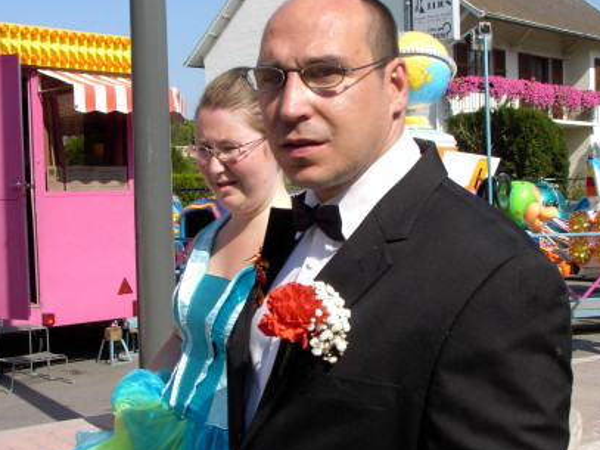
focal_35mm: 59
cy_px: 239
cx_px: 323
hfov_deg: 32.7
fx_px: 1022
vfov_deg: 24.8
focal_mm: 7.8
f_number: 5
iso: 70
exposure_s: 1/300
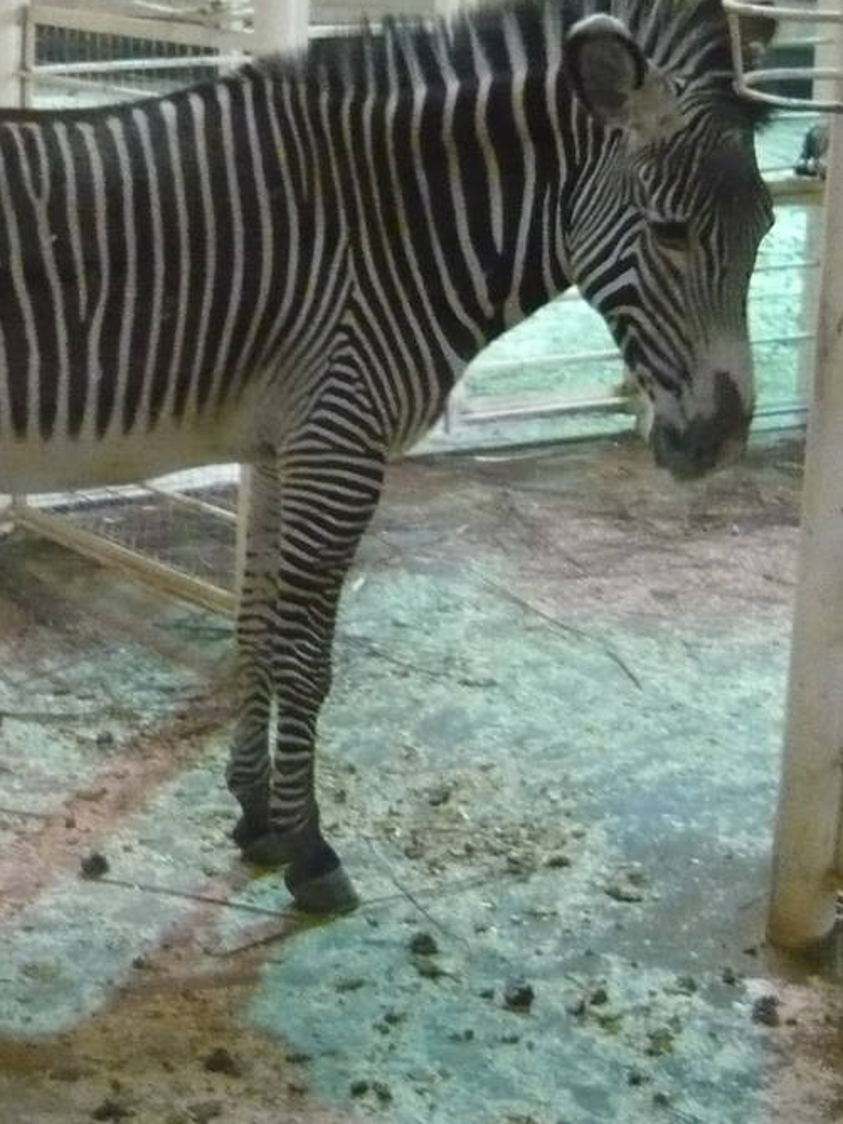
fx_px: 2565
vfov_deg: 24.4
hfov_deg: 18.2
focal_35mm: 79
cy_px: 262
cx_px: -2
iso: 800
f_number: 2.8
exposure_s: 1/40
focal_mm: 5.5
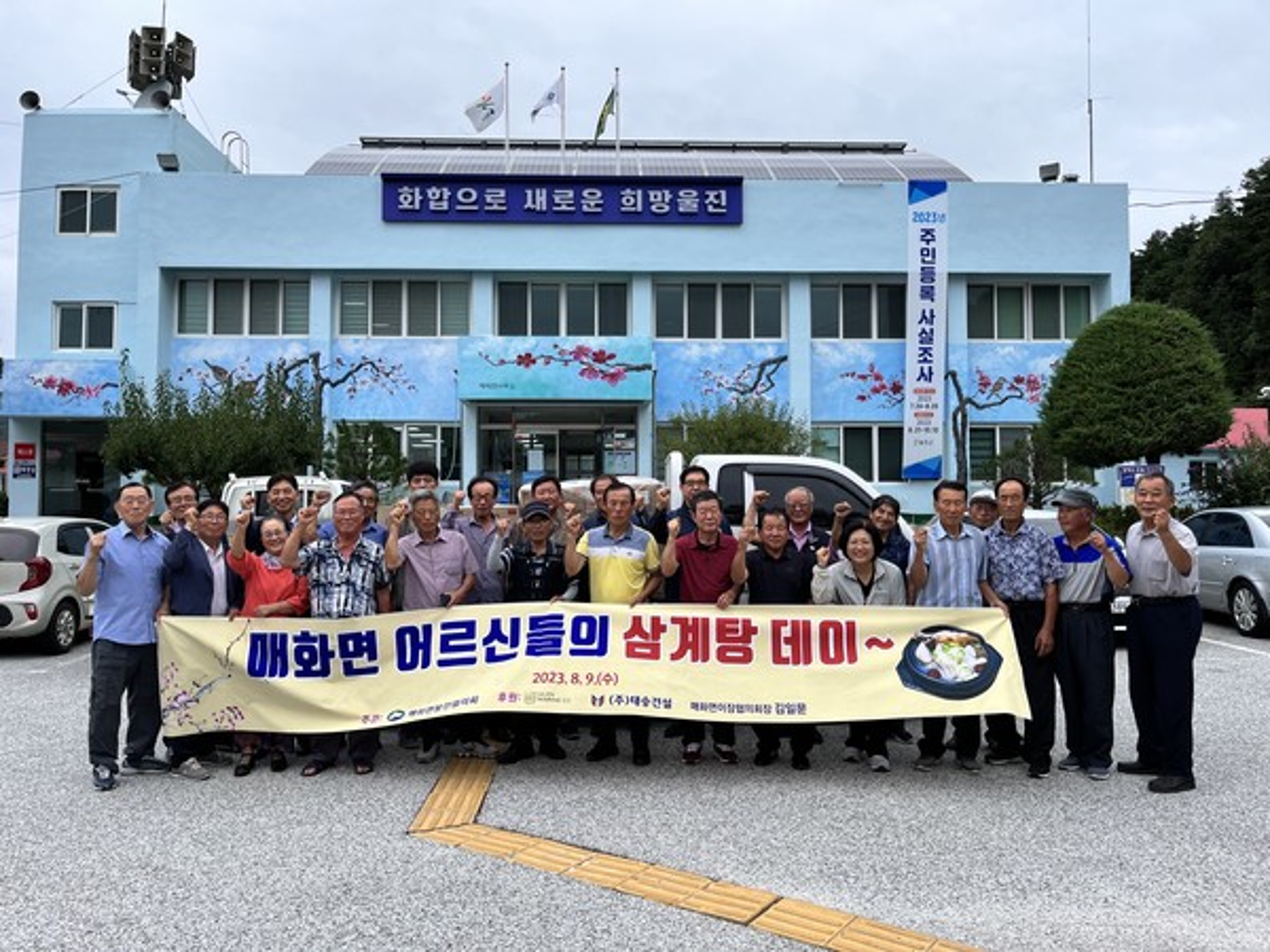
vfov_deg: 53.1
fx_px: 954
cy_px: 476
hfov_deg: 67.3
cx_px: 635
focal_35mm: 26
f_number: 1.6
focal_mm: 5.1
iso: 50
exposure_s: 1/615
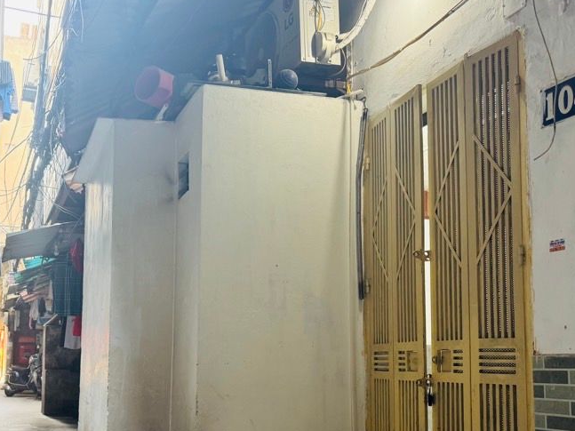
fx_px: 631
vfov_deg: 37.1
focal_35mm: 38
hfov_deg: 48.0
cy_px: 306
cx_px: 180
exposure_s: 1/51
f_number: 1.78
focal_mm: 6.76
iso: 160
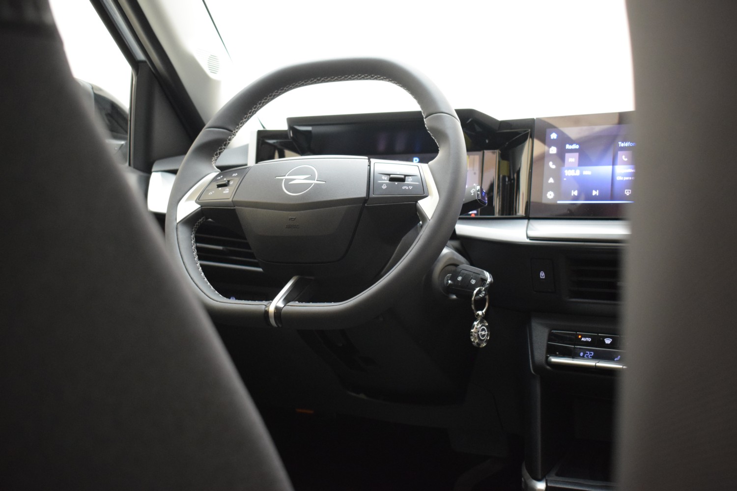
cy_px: 246
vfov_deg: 31.9
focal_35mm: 42
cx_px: 368
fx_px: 860
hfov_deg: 46.4
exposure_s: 1/30
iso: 2500
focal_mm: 28
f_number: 4.2
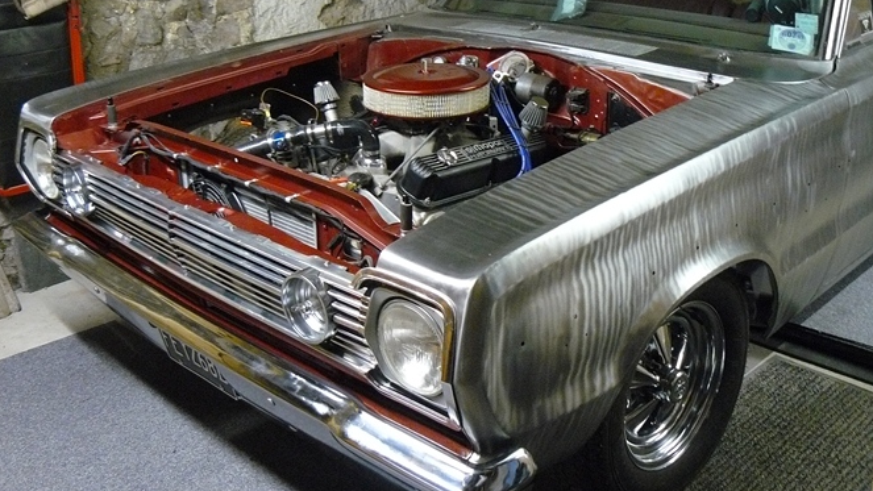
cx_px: 432
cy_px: 185
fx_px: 926
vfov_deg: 29.6
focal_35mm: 40
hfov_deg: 50.5
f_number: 2.8
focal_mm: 6
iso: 400
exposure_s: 1/8
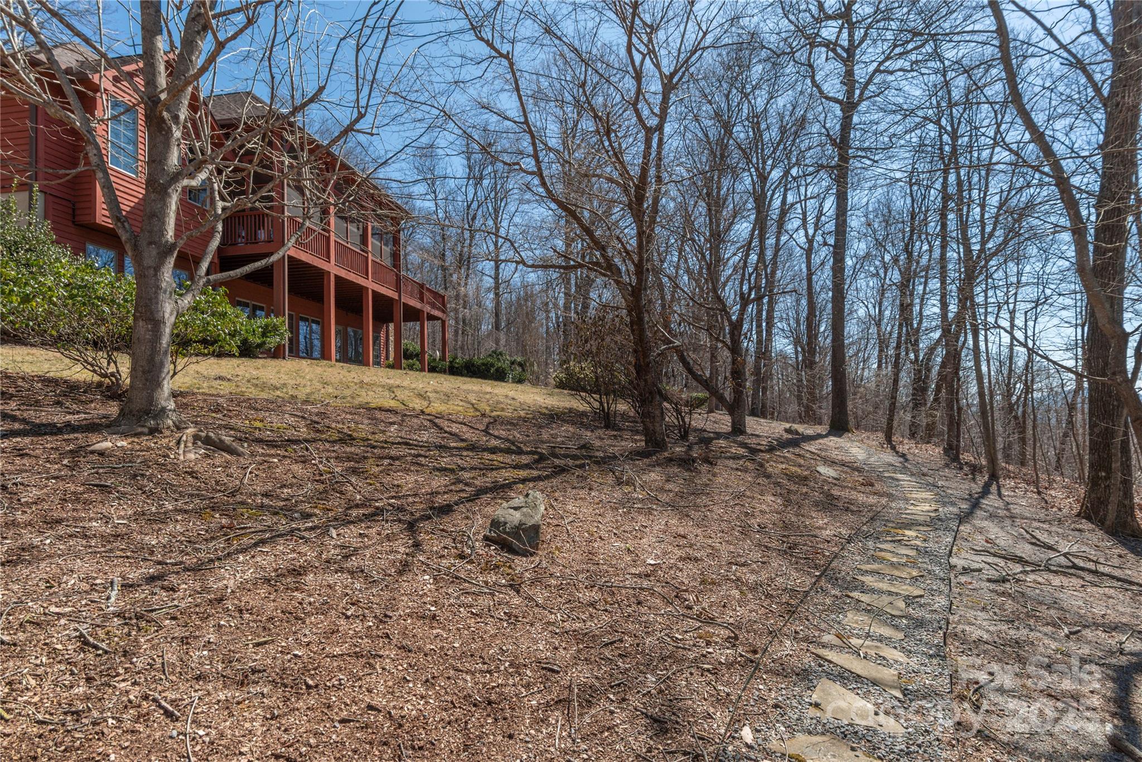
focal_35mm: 17
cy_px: 381
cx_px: 571
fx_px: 539
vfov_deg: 70.5
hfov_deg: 93.3
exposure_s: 1/640
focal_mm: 17
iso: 320
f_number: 7.1
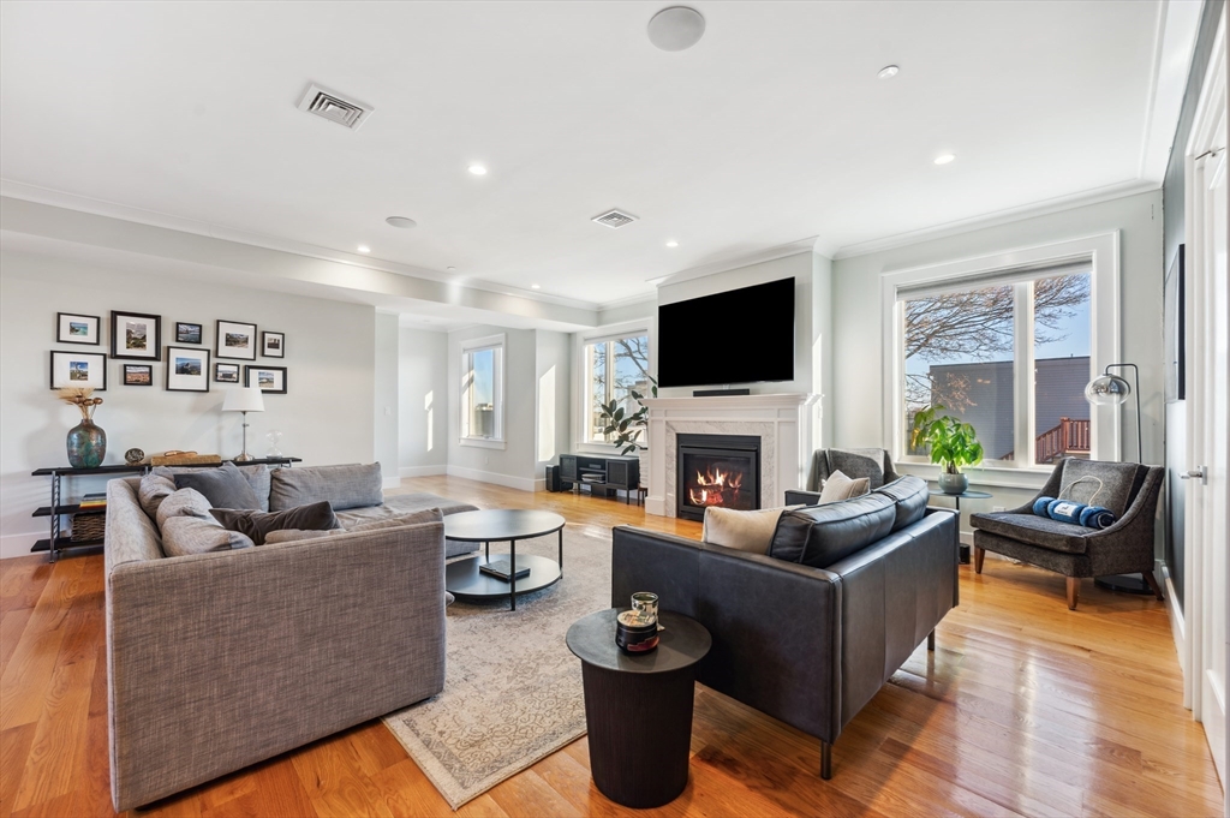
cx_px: 615
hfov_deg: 104.3
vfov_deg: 81.1
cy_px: 409
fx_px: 478
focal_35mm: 14
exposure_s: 1/4
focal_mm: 14
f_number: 8
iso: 100
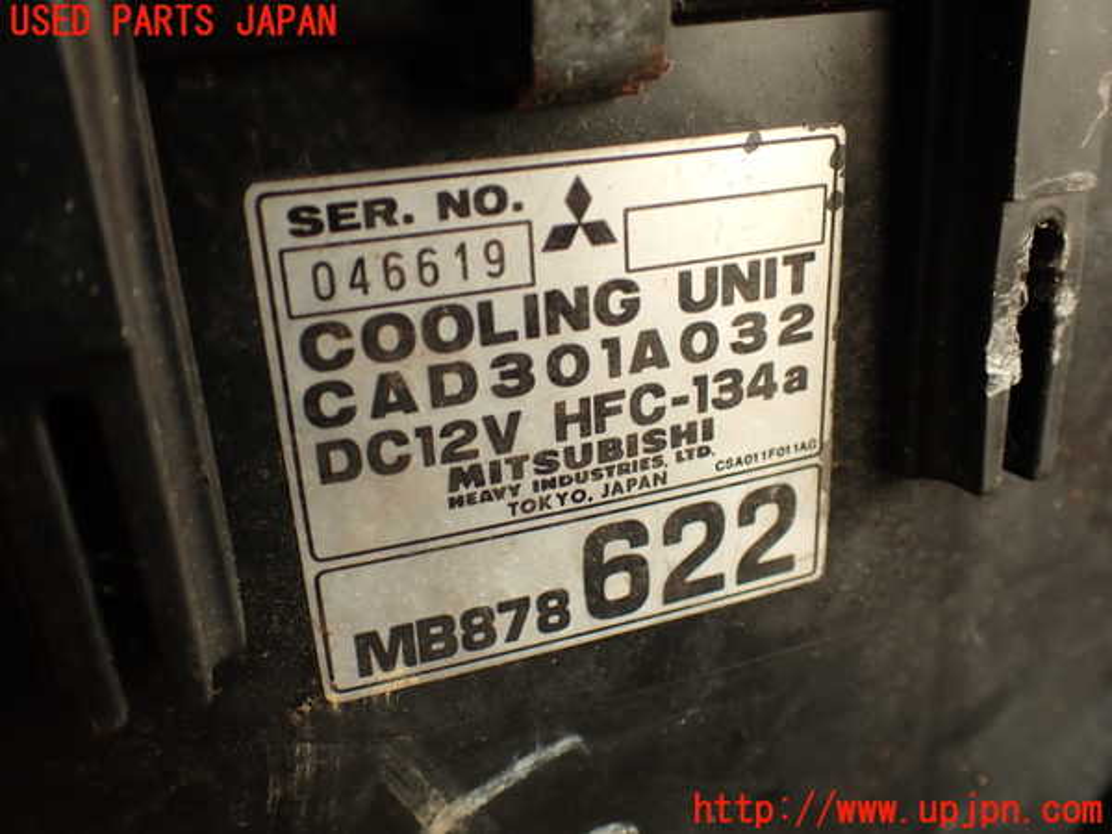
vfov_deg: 44.2
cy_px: 417
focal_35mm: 32
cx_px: 556
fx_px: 1028
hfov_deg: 56.8
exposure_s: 1/60
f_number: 2.4
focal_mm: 5.79
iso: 100
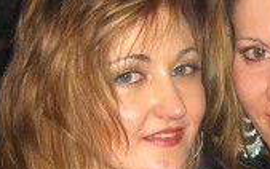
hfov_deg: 14.4
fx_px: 1053
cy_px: 167
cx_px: 257
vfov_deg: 9.1
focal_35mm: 143
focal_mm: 7.9
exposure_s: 1/60
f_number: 2.8
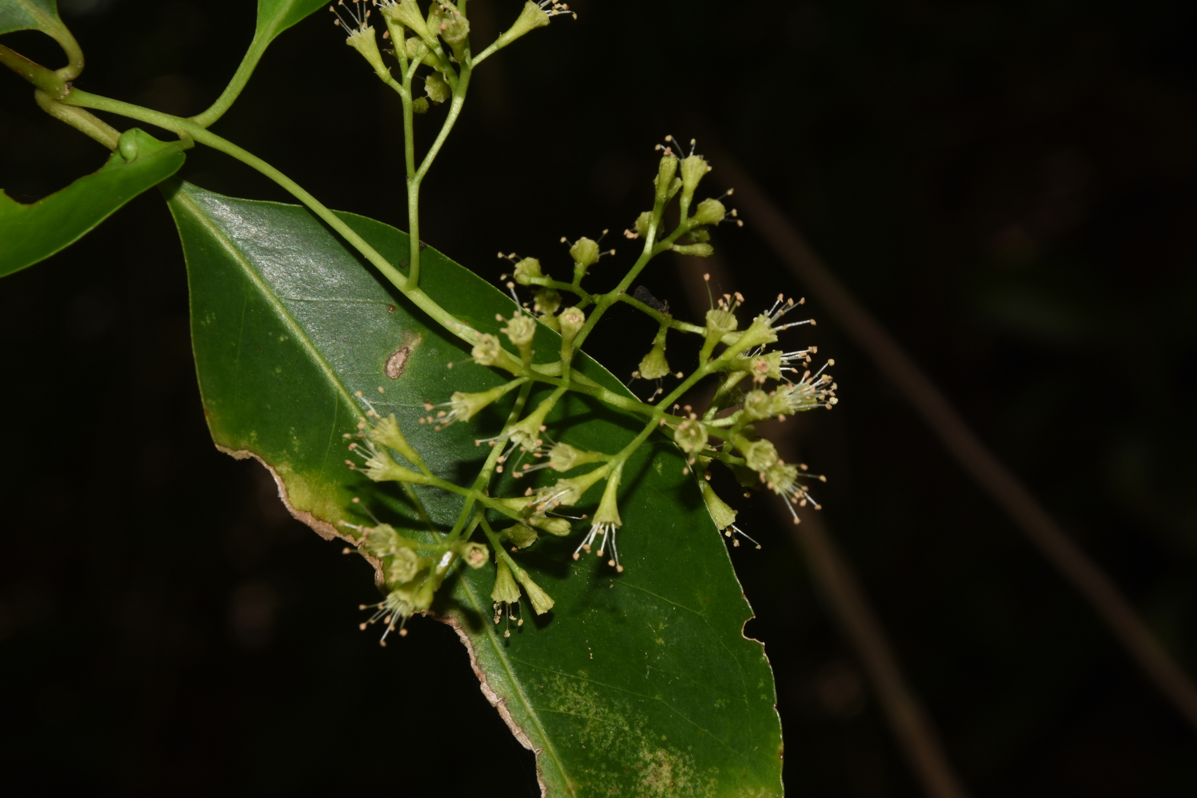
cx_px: 598
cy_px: 399
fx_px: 5236
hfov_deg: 13.0
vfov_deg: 8.7
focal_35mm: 158
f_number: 16
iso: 125
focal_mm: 105
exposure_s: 1/160
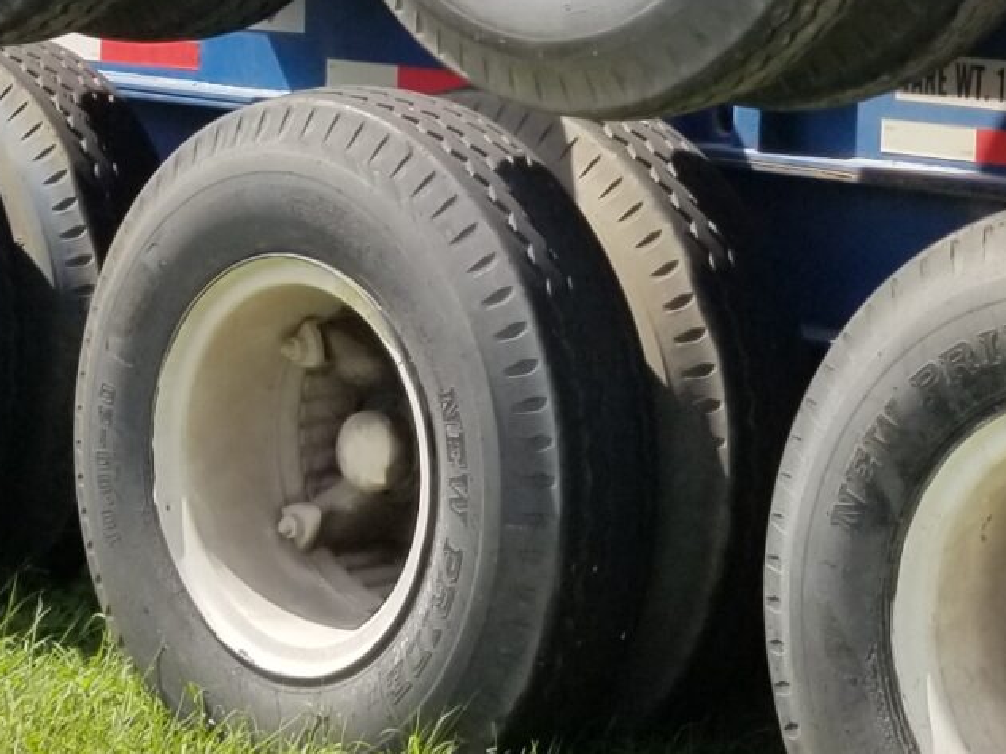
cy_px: -121
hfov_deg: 18.5
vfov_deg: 13.7
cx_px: 814
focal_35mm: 105
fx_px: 3050
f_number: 1.7
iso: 50
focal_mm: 4.25
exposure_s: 1/2136
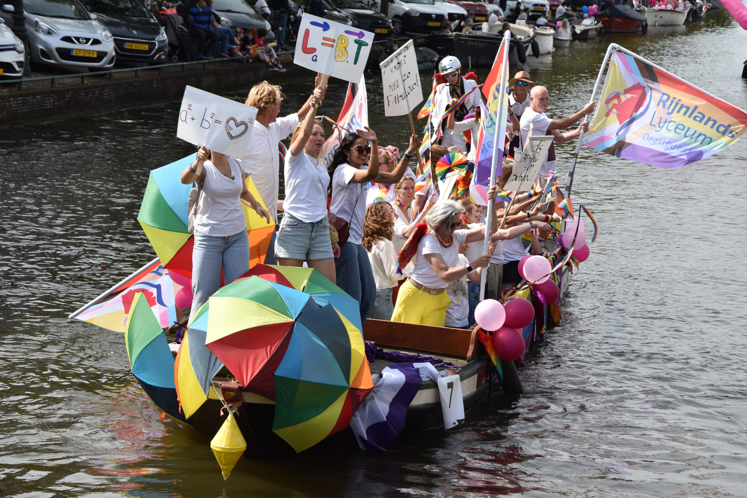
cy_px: 249
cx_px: 374
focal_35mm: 112
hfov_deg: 18.2
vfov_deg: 12.2
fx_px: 2334
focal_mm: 75
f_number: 9
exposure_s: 1/320
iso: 200
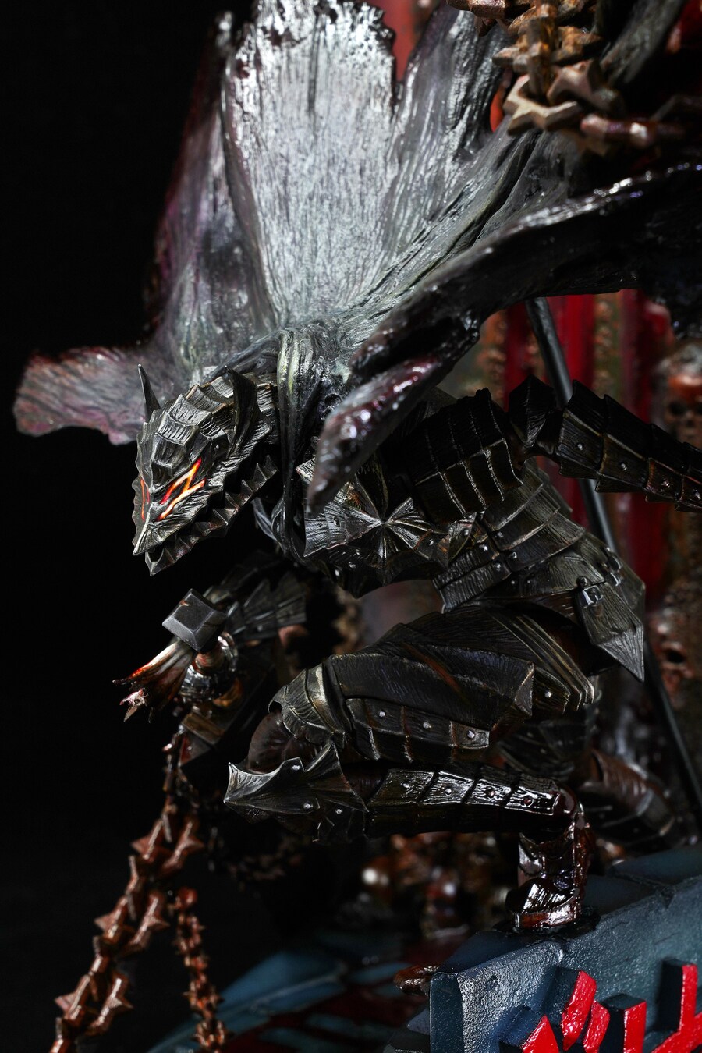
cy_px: 526
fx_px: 3071
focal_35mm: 105
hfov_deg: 13.0
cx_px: 351
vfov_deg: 19.5
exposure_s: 1/1.25
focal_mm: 70
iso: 80
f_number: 11
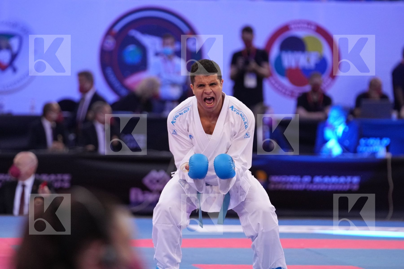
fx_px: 3131
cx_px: 202
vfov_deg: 4.9
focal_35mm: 279
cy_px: 134
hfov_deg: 7.4
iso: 3200
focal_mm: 186
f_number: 2.8
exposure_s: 1/1000
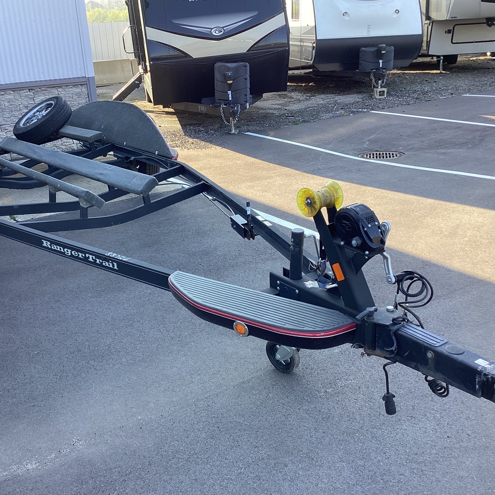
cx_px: 214
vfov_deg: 44.9
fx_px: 599
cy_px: 246
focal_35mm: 37
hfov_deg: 44.8
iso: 32
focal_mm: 3.3
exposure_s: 1/120
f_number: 2.4
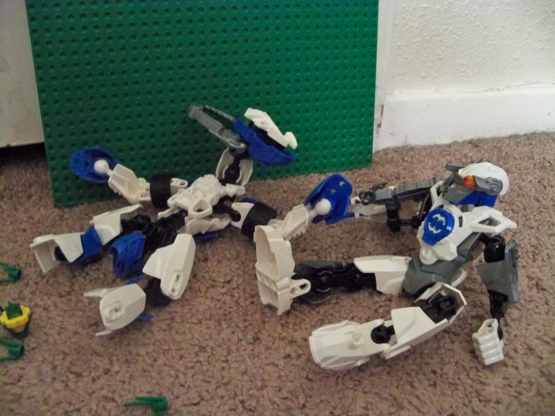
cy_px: 208
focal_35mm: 35
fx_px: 561
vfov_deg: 40.7
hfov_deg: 52.6
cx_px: 278
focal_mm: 6.2
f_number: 3.5
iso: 1600
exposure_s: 1/8
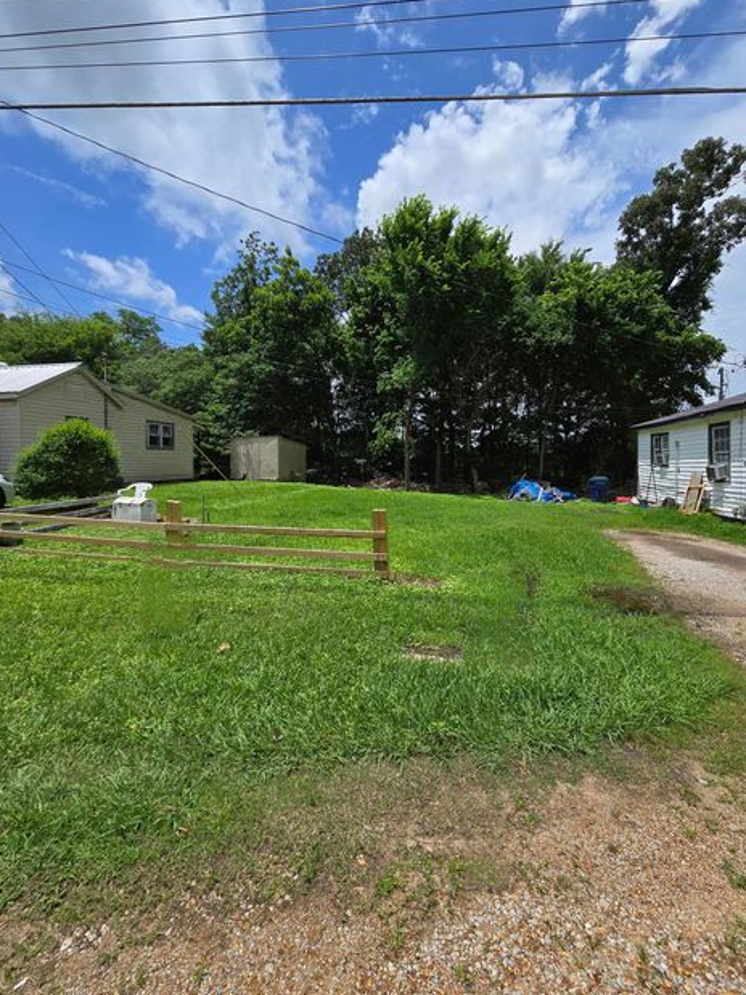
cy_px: 464
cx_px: 383
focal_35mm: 14
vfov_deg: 101.9
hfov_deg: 85.6
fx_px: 402
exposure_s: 1/3569
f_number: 2.2
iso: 50
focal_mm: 2.2
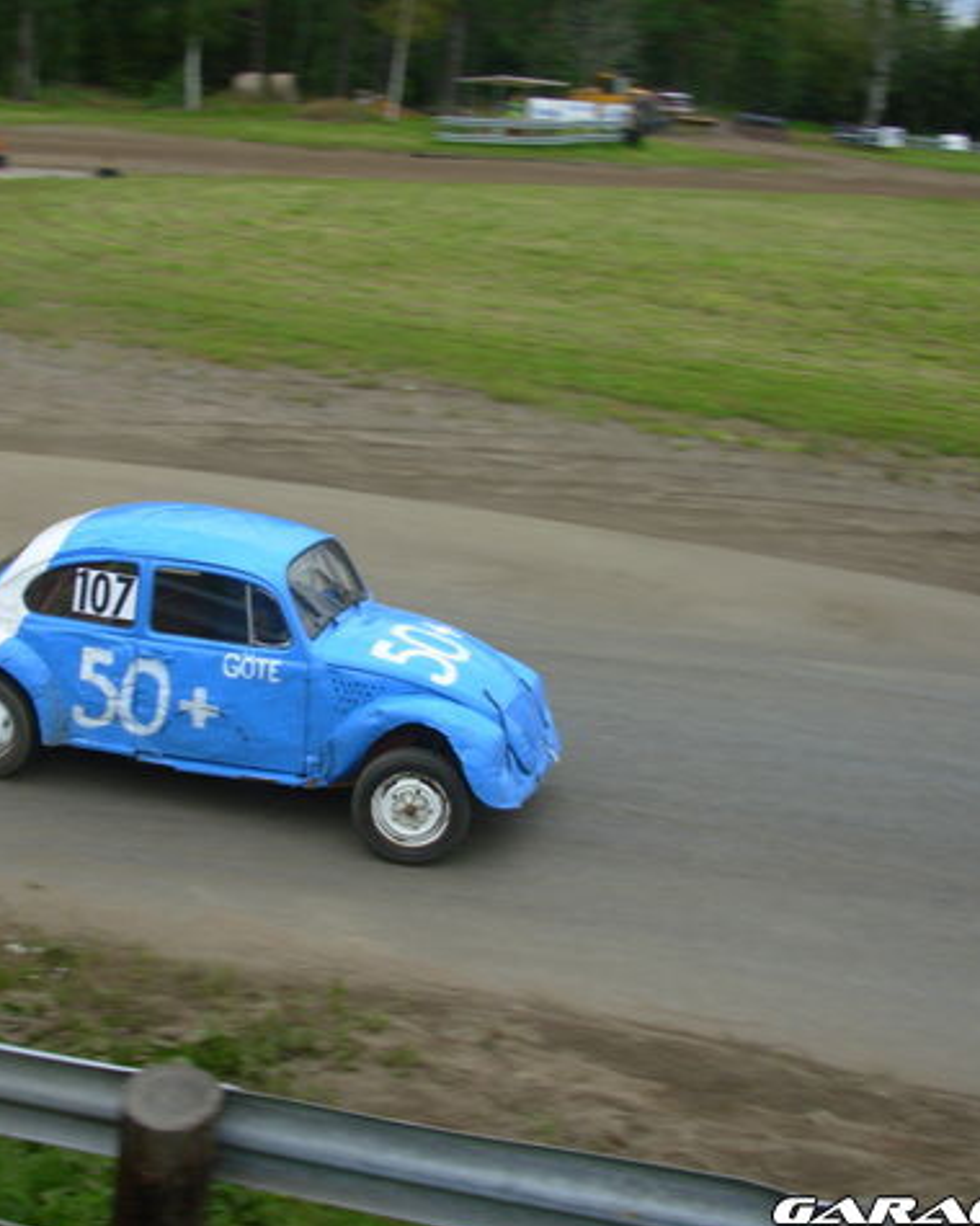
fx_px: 1813
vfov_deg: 37.3
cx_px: 389
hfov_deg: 30.2
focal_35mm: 50
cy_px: 617
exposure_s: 1/264
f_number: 2.9
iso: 50
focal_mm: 6.3
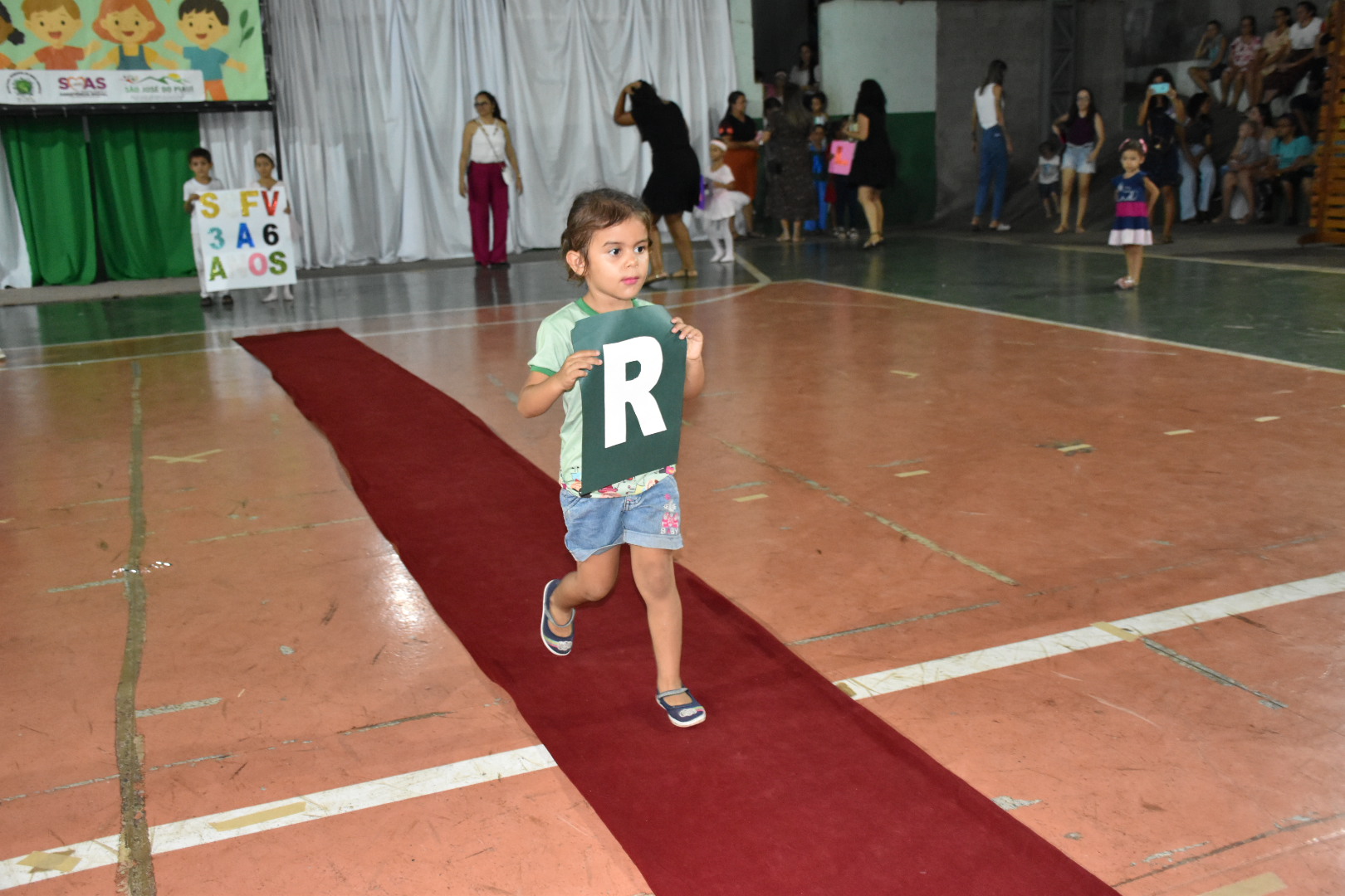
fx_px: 1457
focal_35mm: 39
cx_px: 672
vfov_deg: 34.2
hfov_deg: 49.6
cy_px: 448
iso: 3200
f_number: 3.8
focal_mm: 26
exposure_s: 1/100
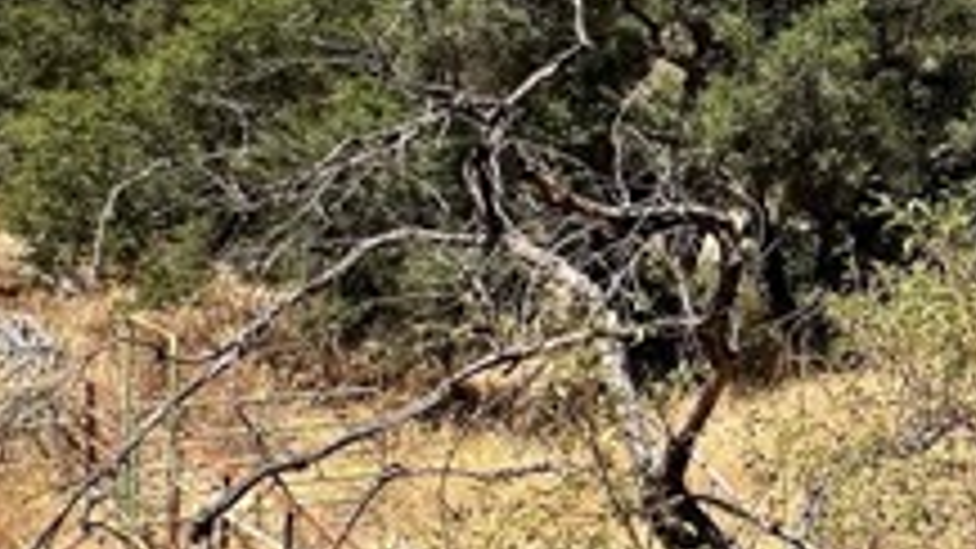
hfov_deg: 33.9
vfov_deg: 26.3
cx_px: 1246
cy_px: 162
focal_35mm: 45
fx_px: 1164
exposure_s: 1/875
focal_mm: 2.22
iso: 40
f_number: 2.2
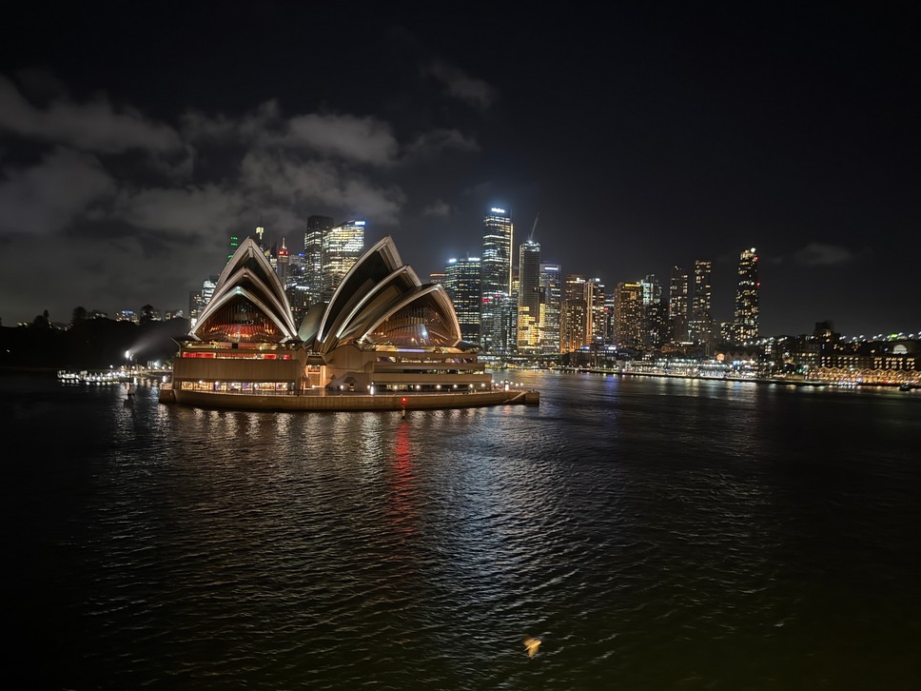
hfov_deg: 69.4
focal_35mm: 25
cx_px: 458
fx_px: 665
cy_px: 334
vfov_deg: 54.9
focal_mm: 6.76
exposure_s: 1/15
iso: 1000
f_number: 1.78
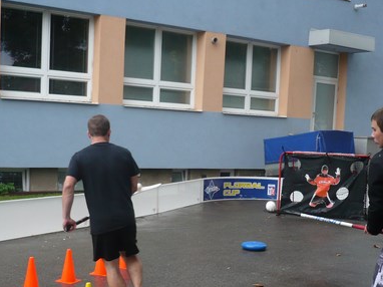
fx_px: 608
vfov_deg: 26.3
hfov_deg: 34.9
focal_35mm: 55
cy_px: 201
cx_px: 203
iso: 125
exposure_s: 1/125
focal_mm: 5.8
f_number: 2.8
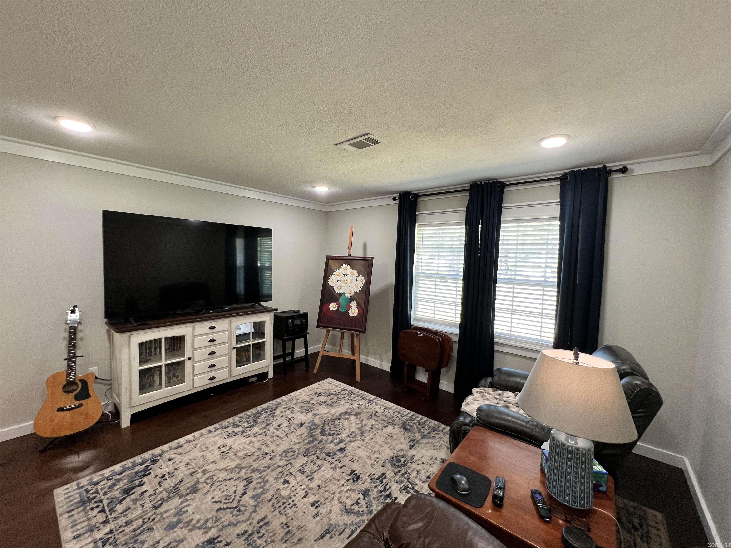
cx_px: 366
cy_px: 274
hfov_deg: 106.2
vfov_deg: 89.9
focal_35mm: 13
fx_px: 275
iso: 160
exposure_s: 1/60
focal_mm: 1.57
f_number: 1.8
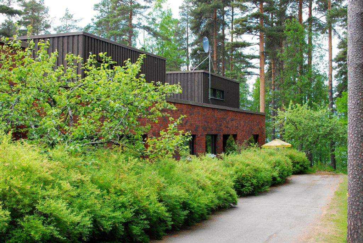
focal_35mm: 52
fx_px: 530
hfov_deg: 37.8
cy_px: 122
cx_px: 182
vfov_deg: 25.8
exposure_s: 1/250
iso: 800
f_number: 8
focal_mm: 35
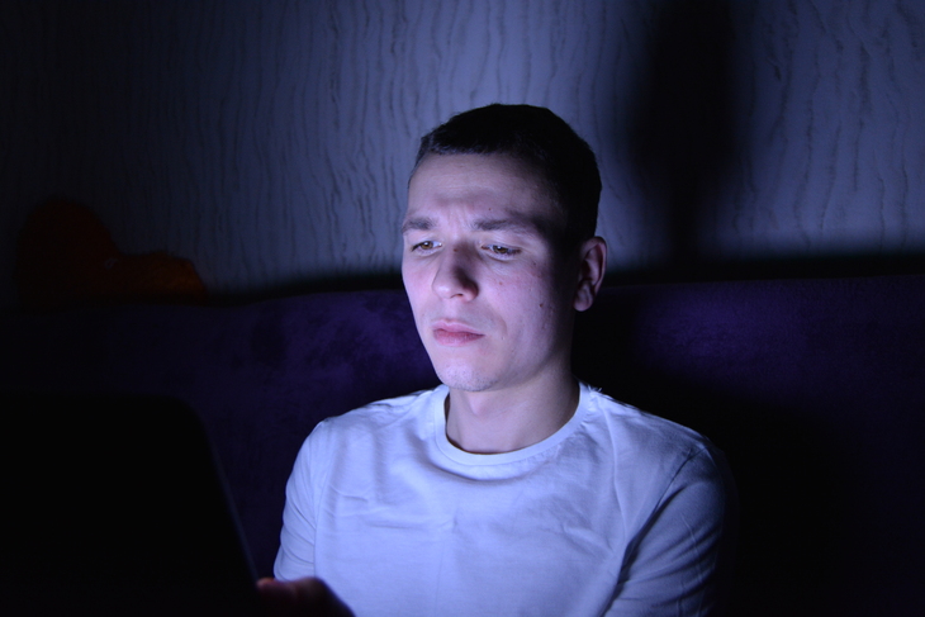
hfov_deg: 57.2
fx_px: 848
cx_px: 462
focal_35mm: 33
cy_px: 308
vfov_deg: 40.0
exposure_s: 1/10
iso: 800
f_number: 3.5
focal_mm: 22
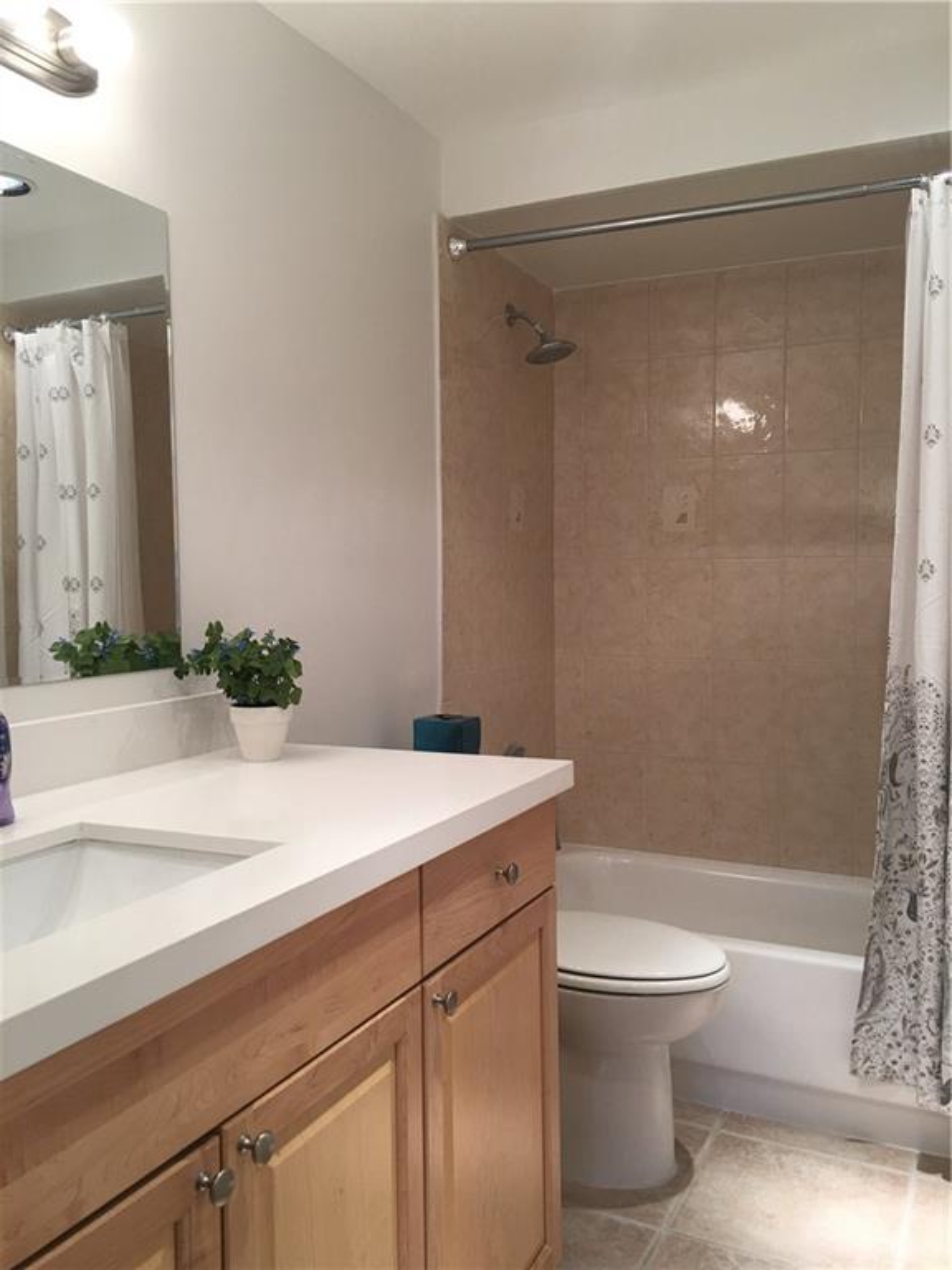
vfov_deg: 61.7
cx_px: 476
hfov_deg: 48.2
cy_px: 635
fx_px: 1063
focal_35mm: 29
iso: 25
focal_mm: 4.15
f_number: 2.2
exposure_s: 1/40
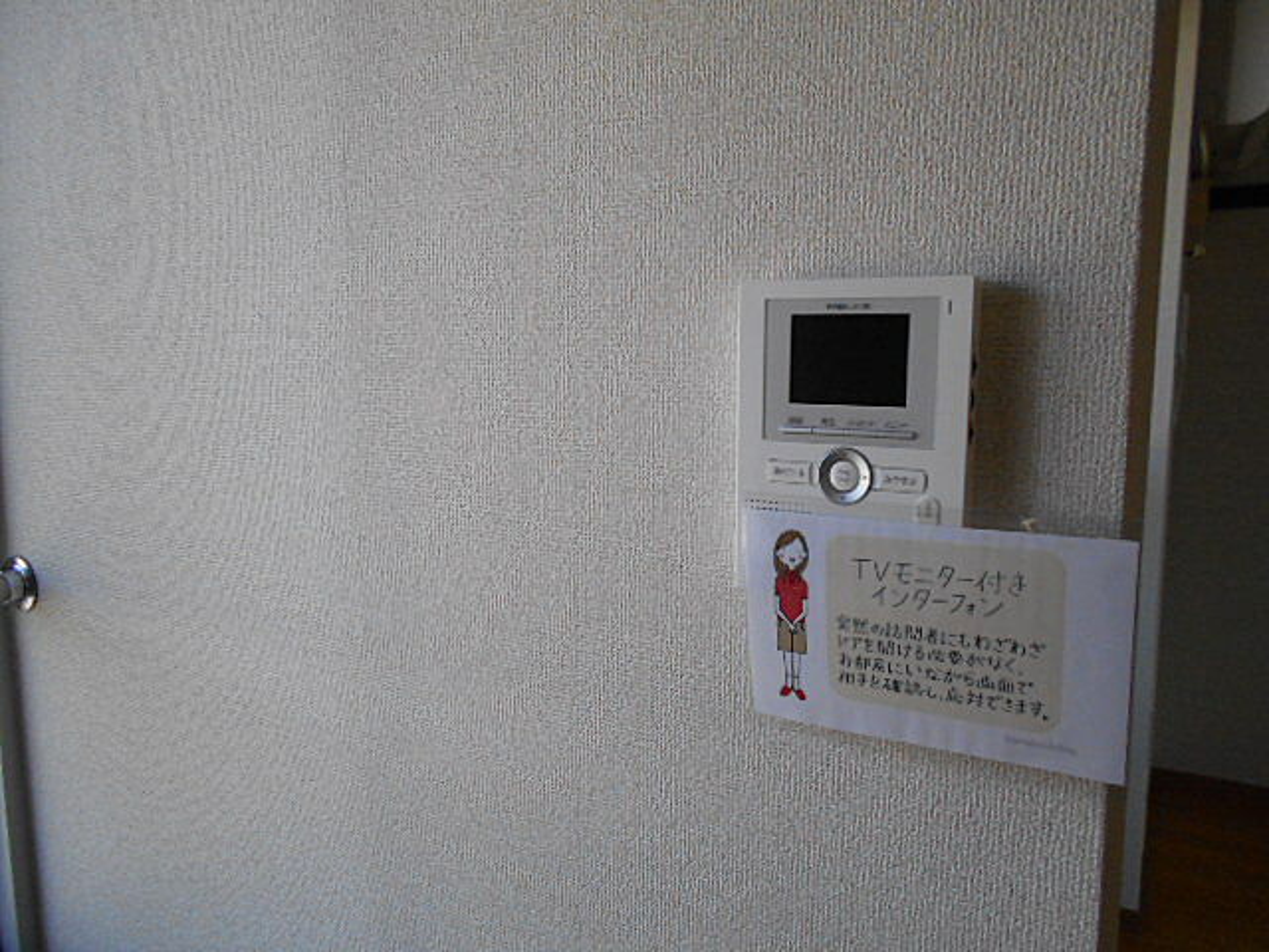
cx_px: 634
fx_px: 953
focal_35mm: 26
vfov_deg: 53.1
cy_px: 476
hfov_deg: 67.3
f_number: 3.2
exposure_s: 1/250
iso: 280
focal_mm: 4.6
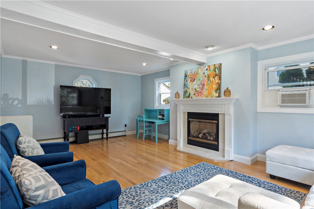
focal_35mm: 19
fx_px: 166
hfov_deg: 86.9
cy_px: 104
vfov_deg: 64.5
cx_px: 157
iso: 100
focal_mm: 19
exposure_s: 1/2
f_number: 22
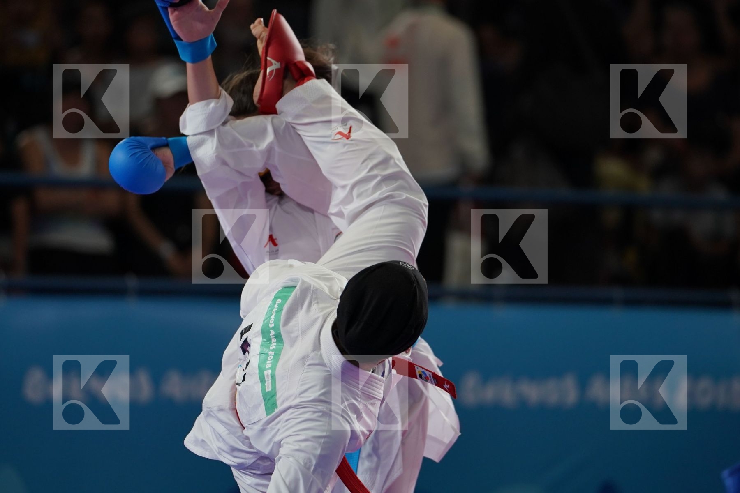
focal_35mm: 300
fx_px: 6166
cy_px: 246
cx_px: 370
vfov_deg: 4.6
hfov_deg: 6.9
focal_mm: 200
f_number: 2.8
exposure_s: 1/1000
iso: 800
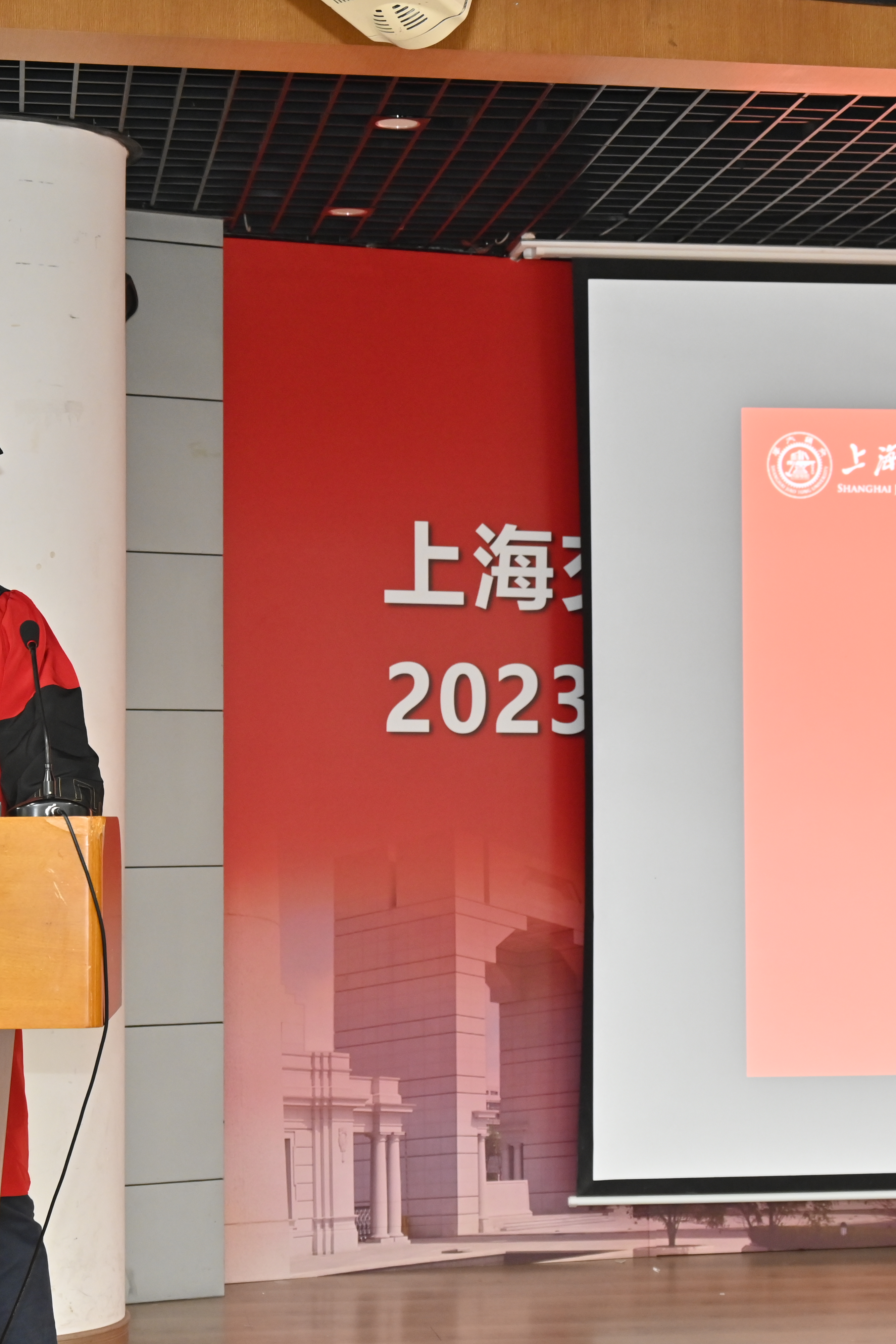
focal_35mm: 83
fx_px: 3098
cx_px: 556
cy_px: 675
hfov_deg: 16.4
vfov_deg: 24.5
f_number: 5.6
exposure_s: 1/60
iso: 1400
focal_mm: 55
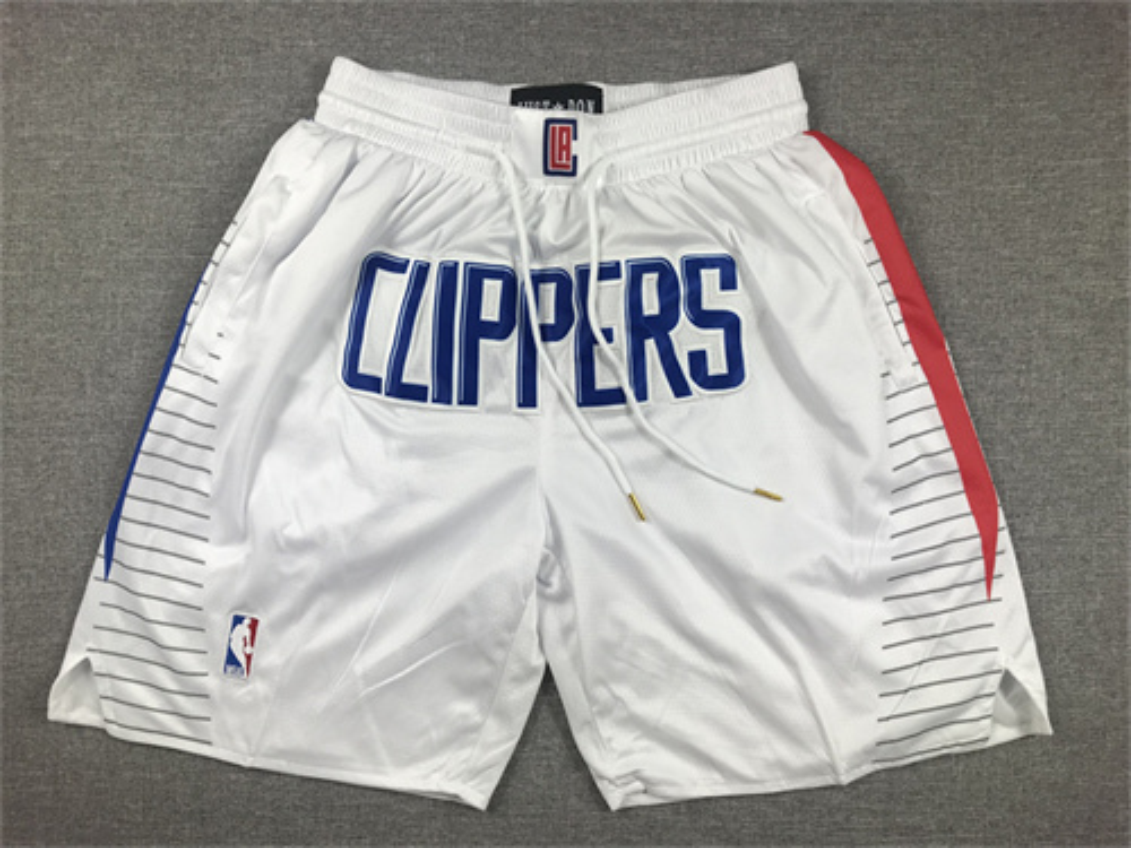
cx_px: 566
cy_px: 424
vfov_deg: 49.7
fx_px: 915
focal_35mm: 28
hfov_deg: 63.4
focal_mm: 3.99
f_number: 1.8
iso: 20
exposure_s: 1/176
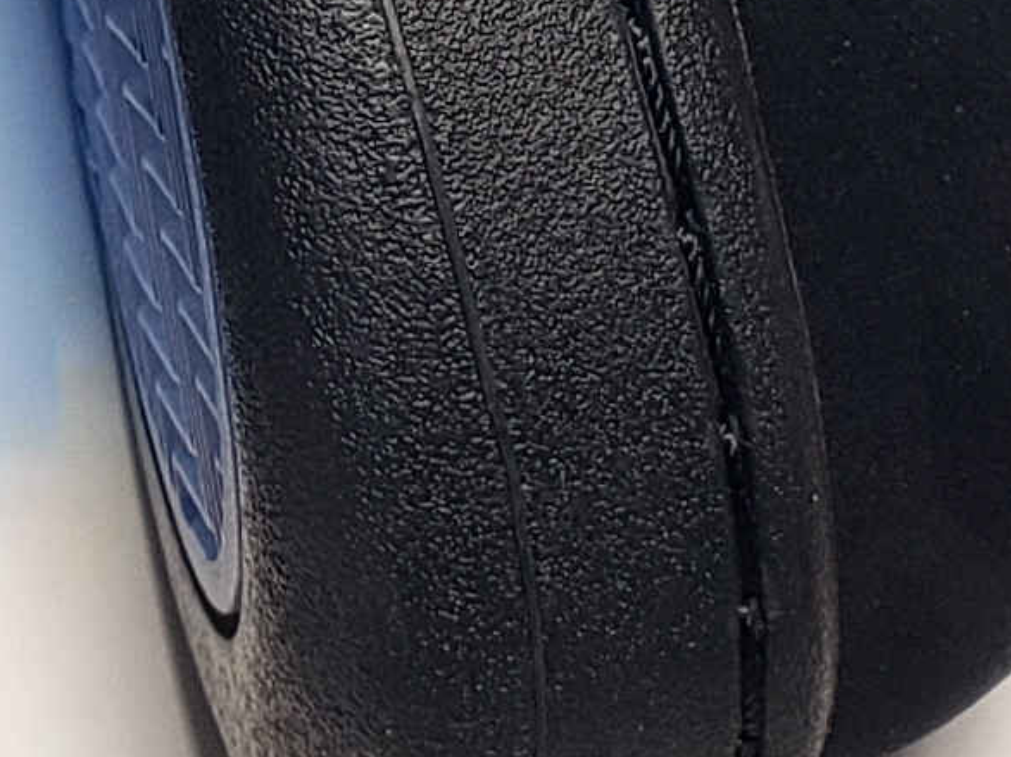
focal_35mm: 179
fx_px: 5226
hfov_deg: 10.6
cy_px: -1198
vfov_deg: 7.6
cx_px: -583
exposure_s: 1/129
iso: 50
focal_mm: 4.3
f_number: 2.4
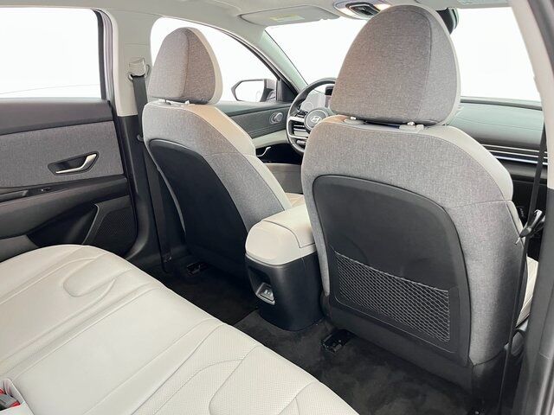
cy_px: 208
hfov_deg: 67.3
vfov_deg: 53.1
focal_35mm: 26
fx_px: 416
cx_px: 277
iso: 500
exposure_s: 1/40
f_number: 1.6
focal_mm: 5.1
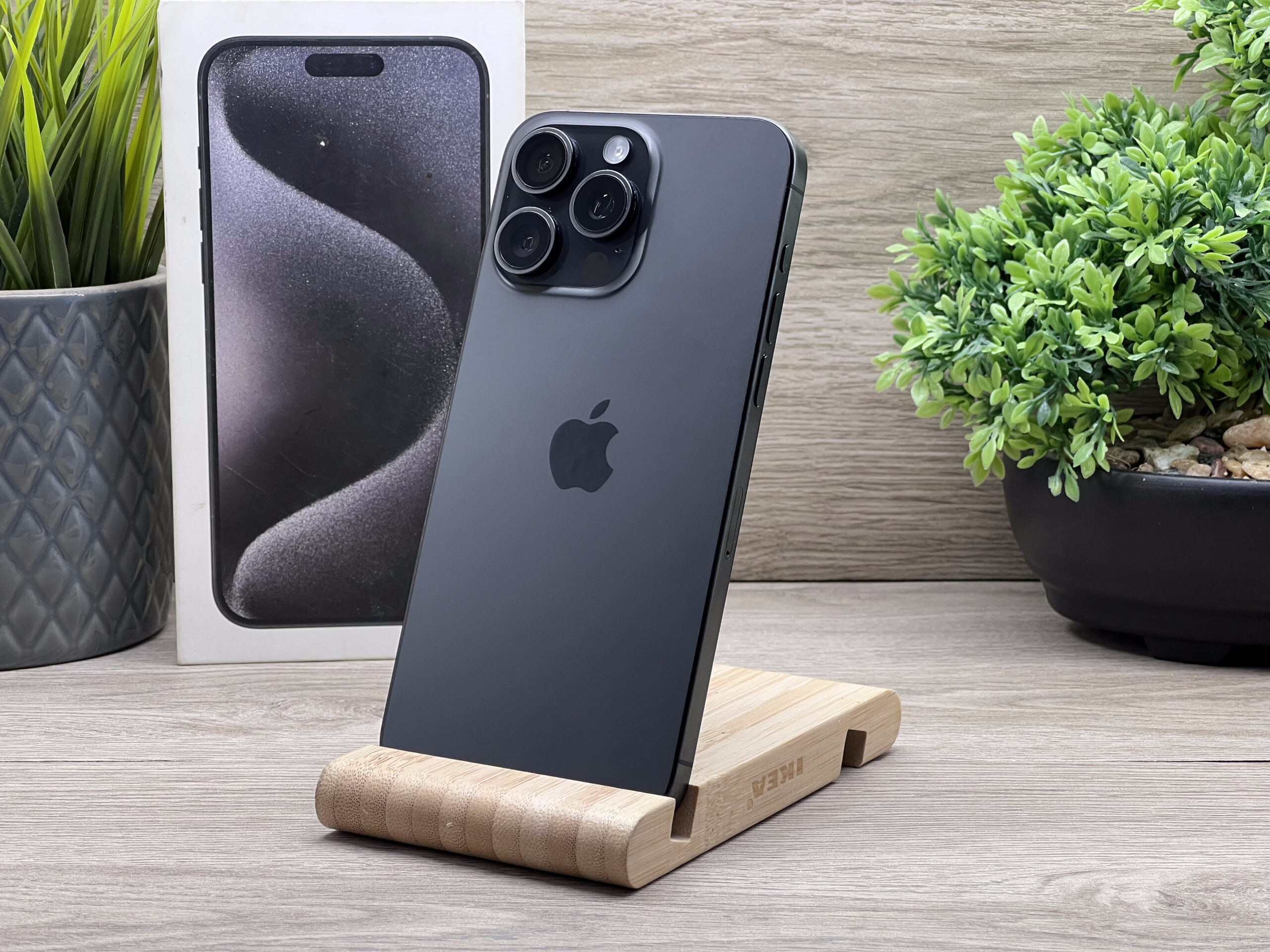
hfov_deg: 25.3
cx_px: 635
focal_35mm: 77
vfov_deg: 19.1
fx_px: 2825
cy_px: 476
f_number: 2.8
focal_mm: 9
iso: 100
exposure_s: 1/99
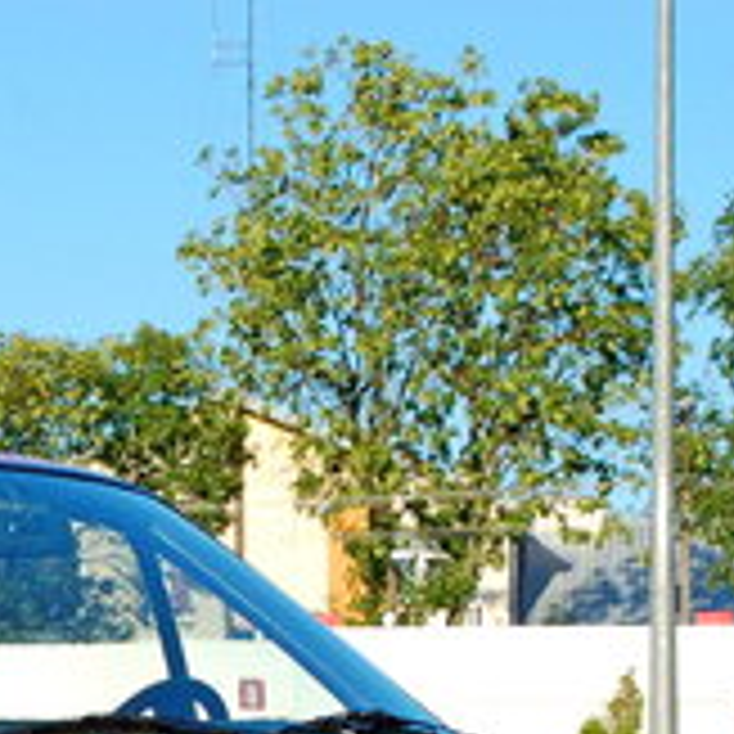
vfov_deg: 9.2
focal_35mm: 187
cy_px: 889
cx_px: -59
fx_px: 4486
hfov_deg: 9.3
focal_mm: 40
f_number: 8
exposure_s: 1/1000
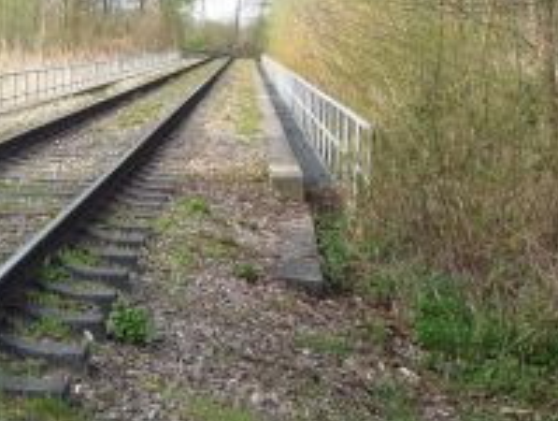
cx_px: 115
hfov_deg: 24.9
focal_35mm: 77
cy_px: 95
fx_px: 1243
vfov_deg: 19.0
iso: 100
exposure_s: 1/160
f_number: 4
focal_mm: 5.2
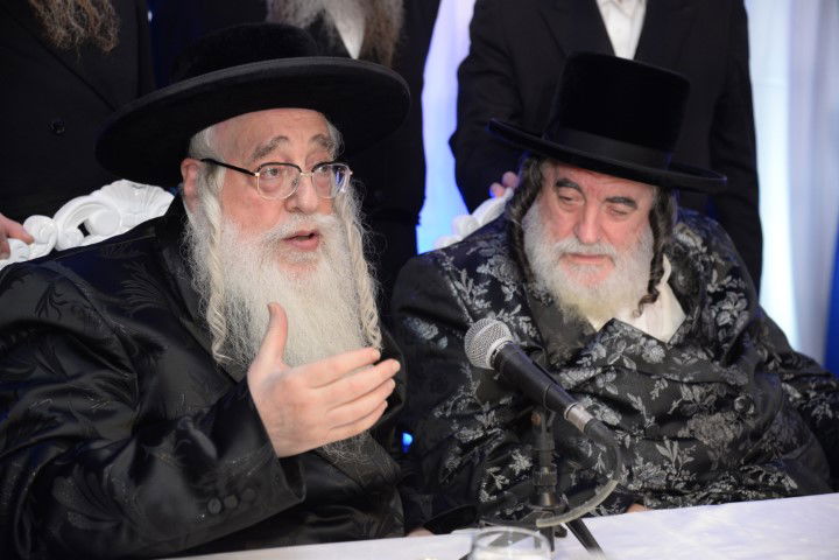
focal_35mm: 78
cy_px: 280
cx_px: 420
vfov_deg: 17.5
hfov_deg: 26.0
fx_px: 1818
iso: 1600
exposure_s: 1/100
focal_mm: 78
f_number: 4.5
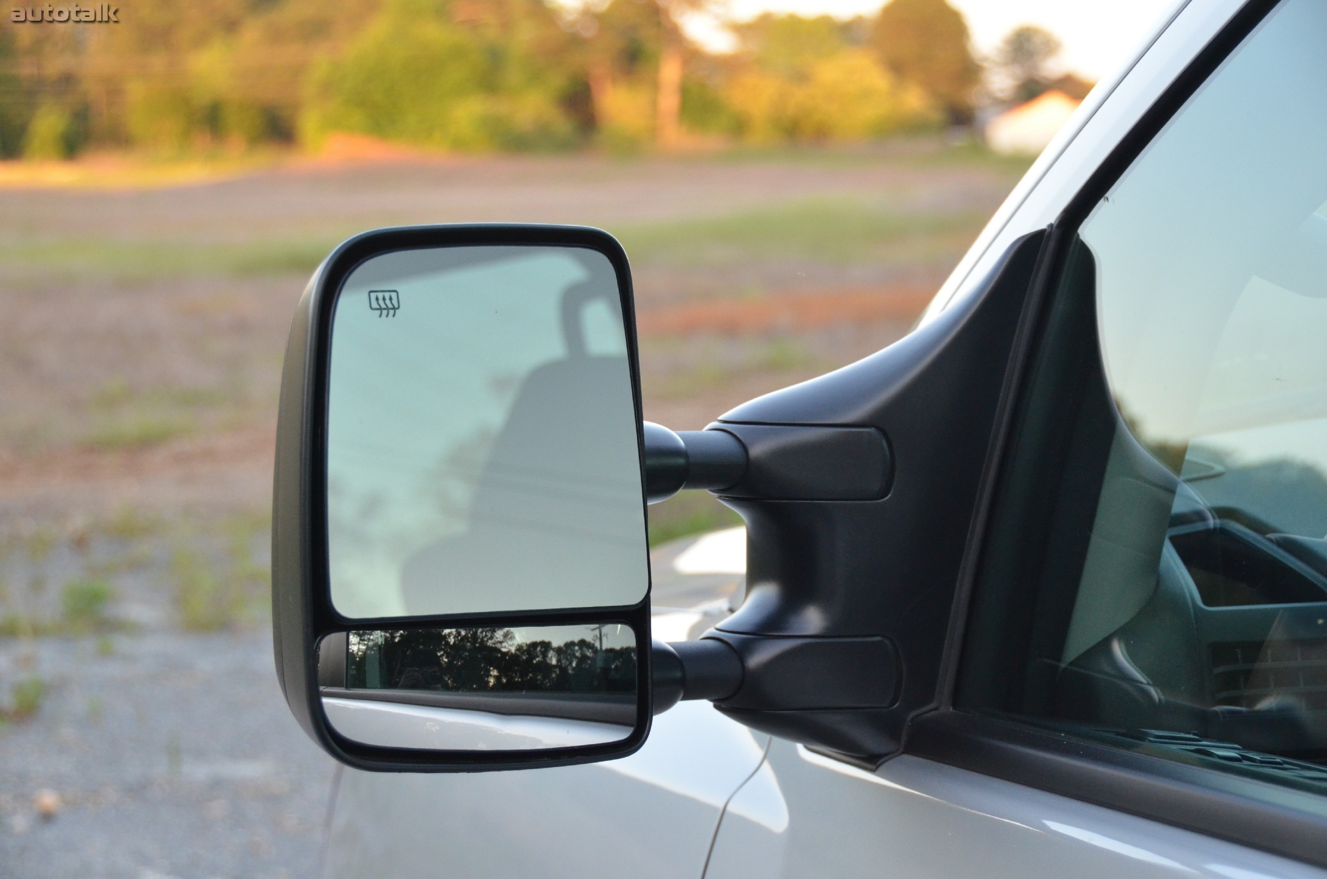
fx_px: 3035
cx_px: 664
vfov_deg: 16.5
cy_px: 440
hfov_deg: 24.7
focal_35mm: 82
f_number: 4.8
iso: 1600
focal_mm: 55
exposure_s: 1/400
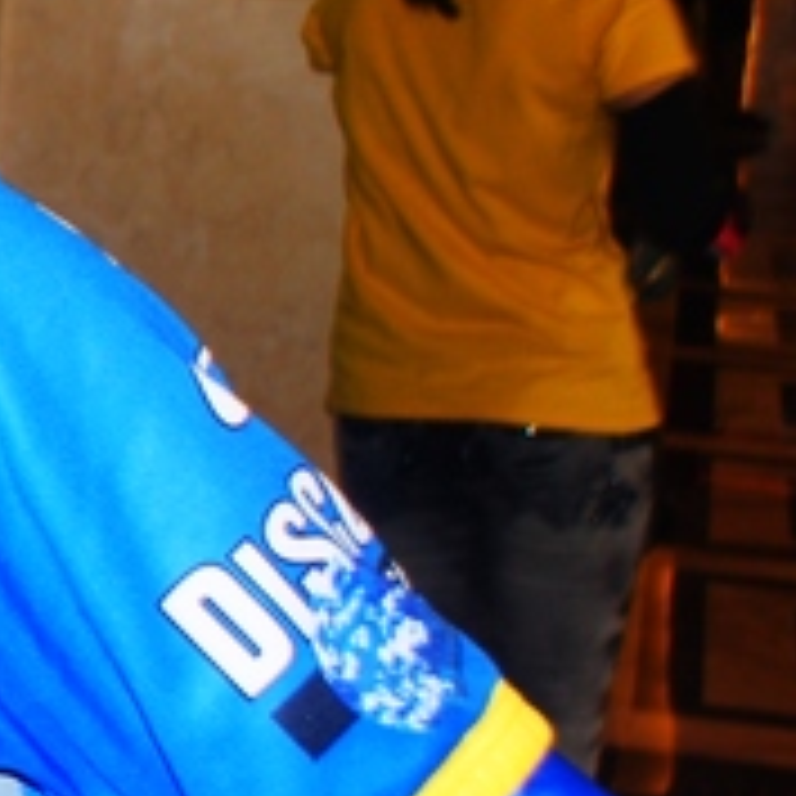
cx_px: -998
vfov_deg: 11.6
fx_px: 3902
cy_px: 218
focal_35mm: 150
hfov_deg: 10.3
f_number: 4.5
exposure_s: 1/60
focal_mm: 26
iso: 100
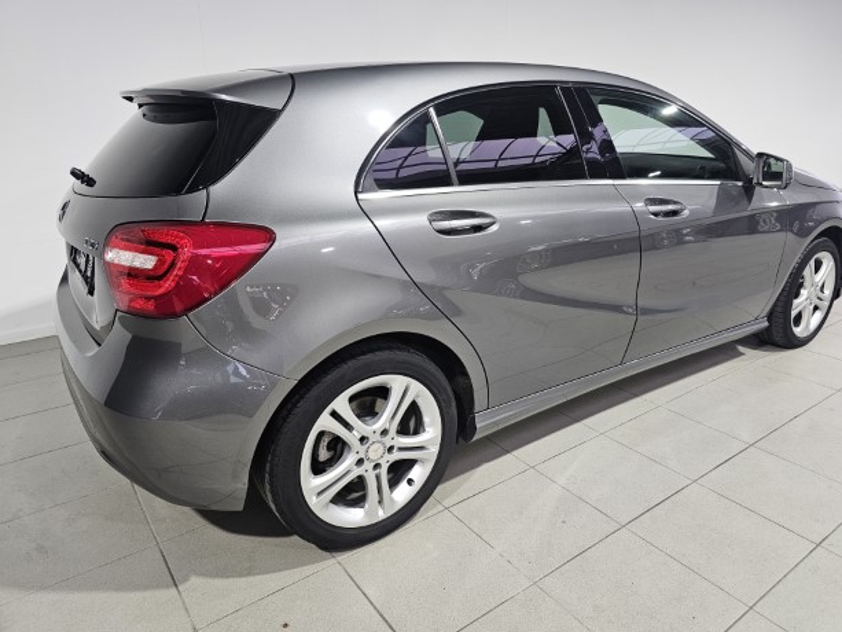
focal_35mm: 24
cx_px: 429
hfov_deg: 71.6
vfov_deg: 56.8
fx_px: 584
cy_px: 308
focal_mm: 6.3
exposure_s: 1/180
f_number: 1.7
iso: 250
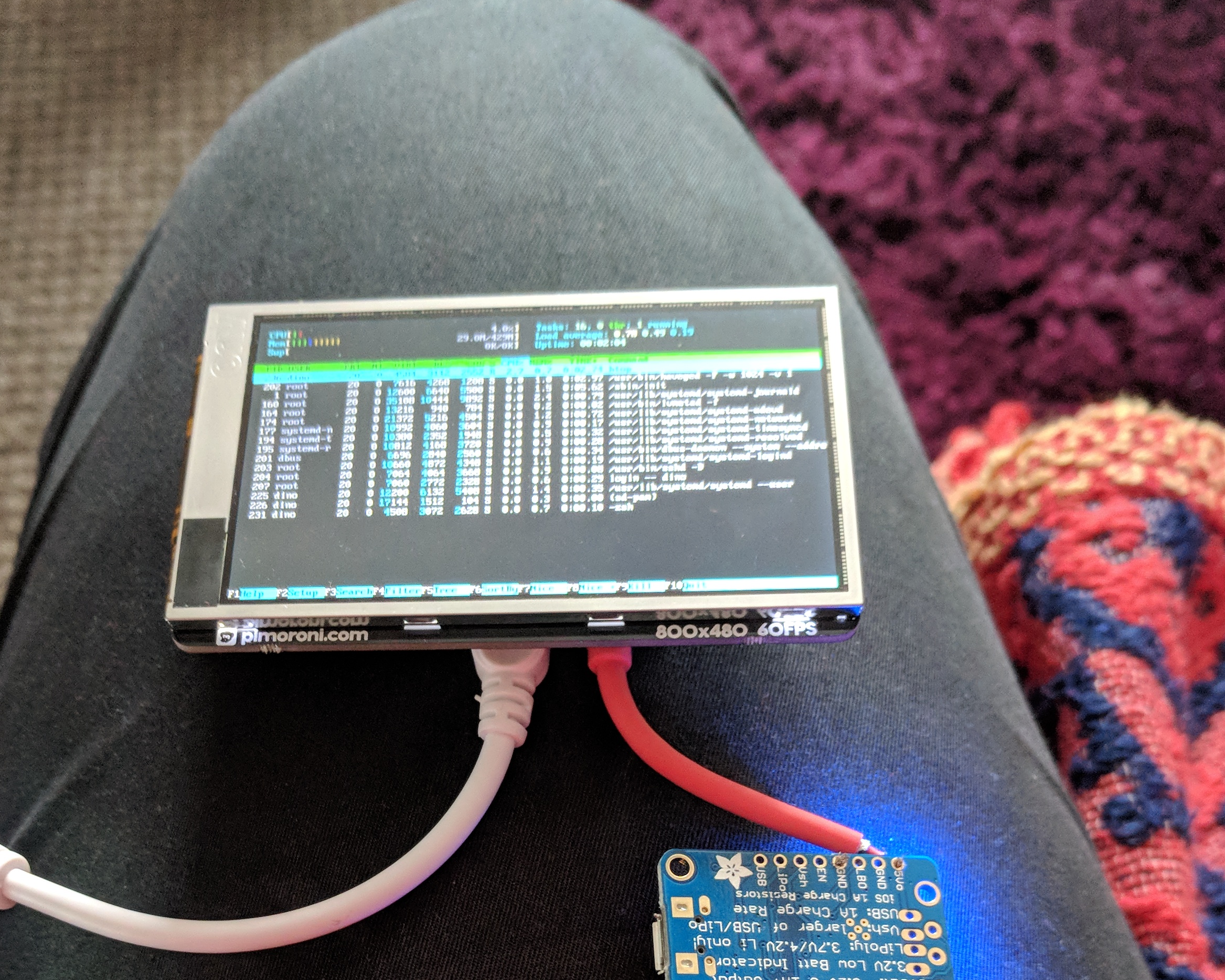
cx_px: 582
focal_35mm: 44
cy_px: 868
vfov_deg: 32.6
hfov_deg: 42.0
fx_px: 1595
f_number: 2
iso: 702
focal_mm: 4.67
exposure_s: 1/33.3
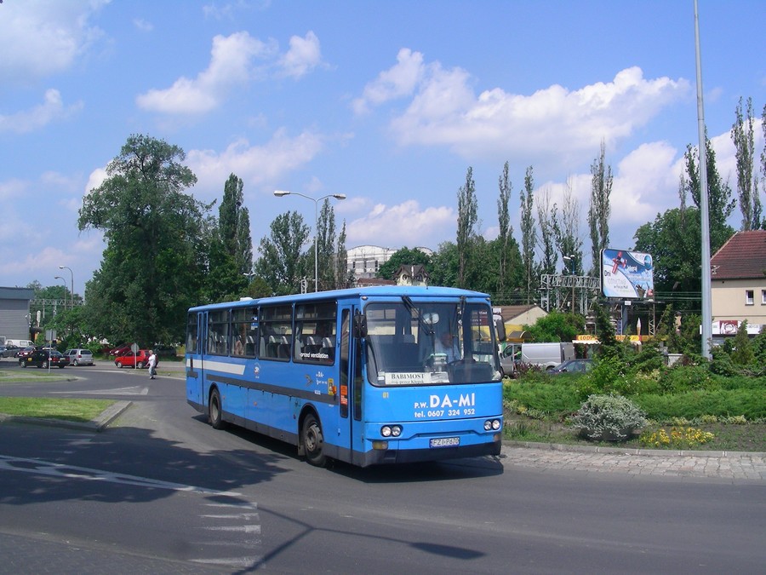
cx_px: 383
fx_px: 841
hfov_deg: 49.0
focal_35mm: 38
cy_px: 288
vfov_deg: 37.7
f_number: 5.6
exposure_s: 1/414
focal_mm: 6.3
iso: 50
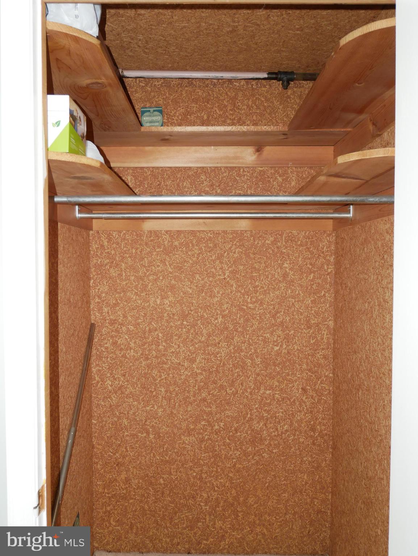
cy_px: 278
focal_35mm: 30
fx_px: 482
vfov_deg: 59.9
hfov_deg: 46.8
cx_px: 209
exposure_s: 1/60
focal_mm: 15
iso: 400
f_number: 3.8
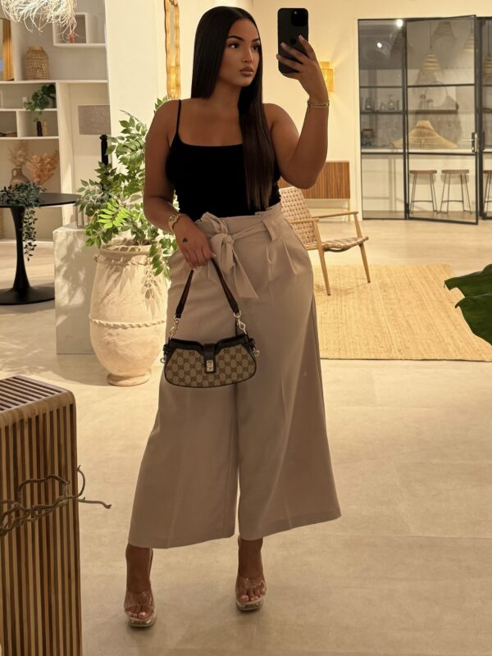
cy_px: 328
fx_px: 455
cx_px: 246
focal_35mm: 24
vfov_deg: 71.6
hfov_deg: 56.8
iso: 200
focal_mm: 6.76
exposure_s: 1/100
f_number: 1.78
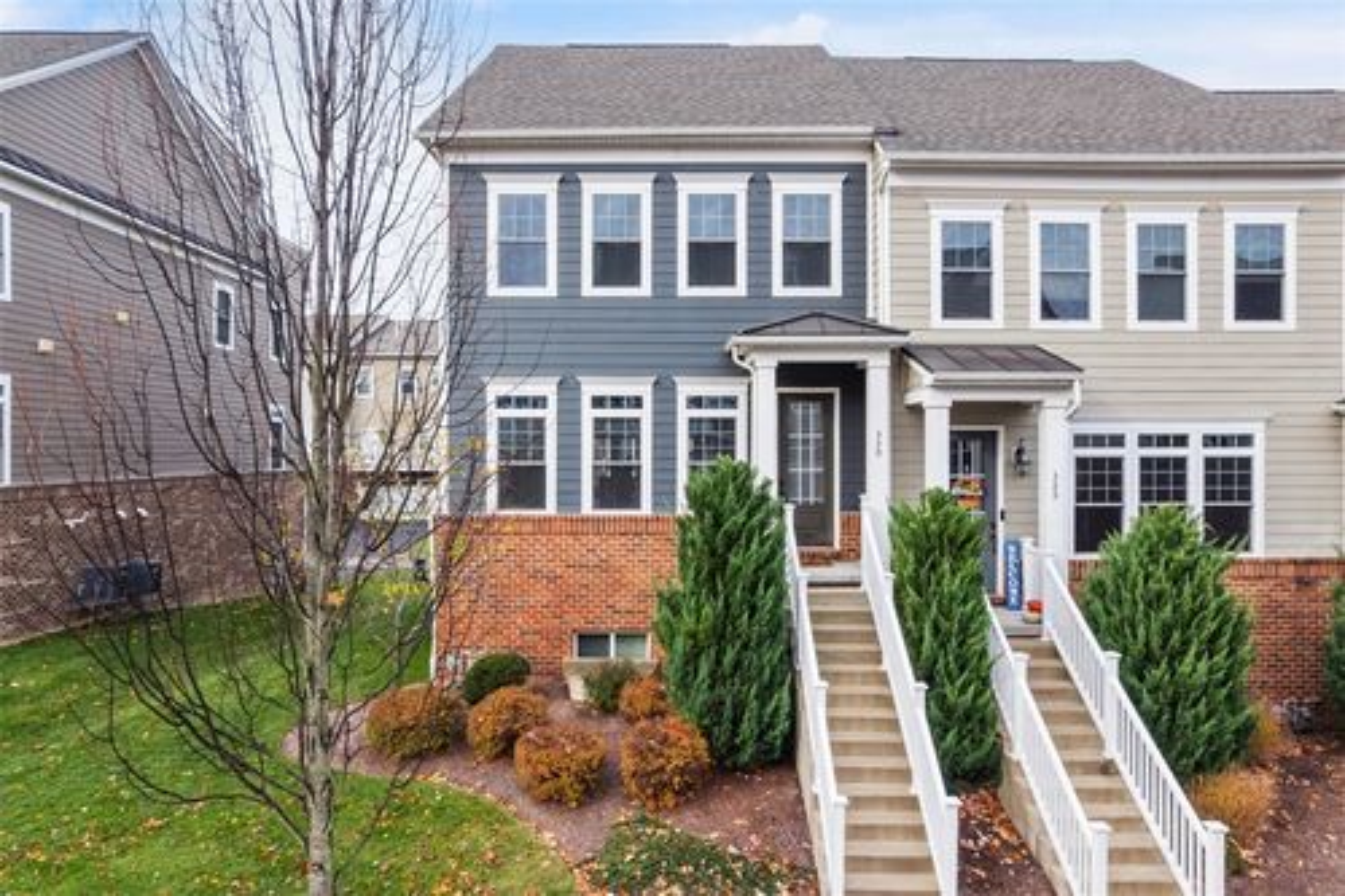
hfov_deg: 78.6
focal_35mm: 22
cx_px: 672
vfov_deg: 57.2
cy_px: 448
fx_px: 822
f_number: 2.8
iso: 100
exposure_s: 1/100
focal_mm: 8.38
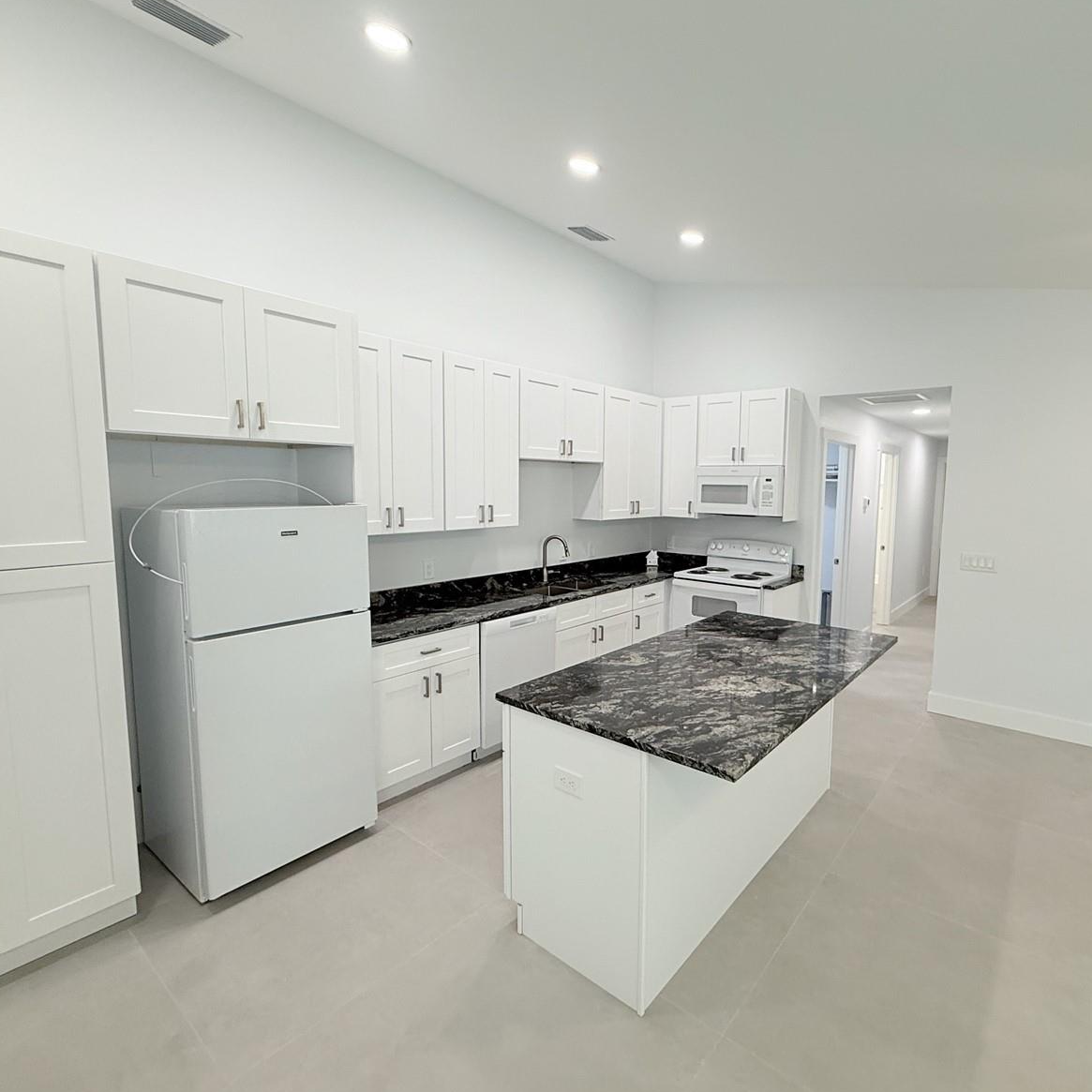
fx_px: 607
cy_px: 541
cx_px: 607
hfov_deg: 83.6
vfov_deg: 84.0
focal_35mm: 17
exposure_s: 1/120
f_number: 2.2
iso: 160
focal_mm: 2.22
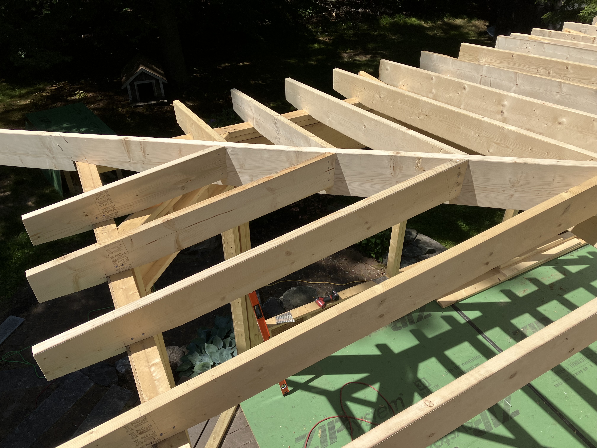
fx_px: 483
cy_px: 224
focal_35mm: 28
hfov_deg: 63.4
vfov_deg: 49.7
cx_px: 298
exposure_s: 1/2558
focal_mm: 3.99
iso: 32
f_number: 1.8
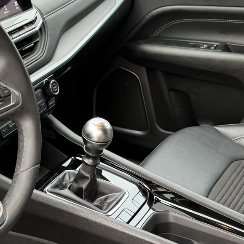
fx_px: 598
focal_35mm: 75
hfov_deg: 22.9
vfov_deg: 22.8
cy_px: 193
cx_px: 70
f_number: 1.78
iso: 200
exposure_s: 1/81
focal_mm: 6.76
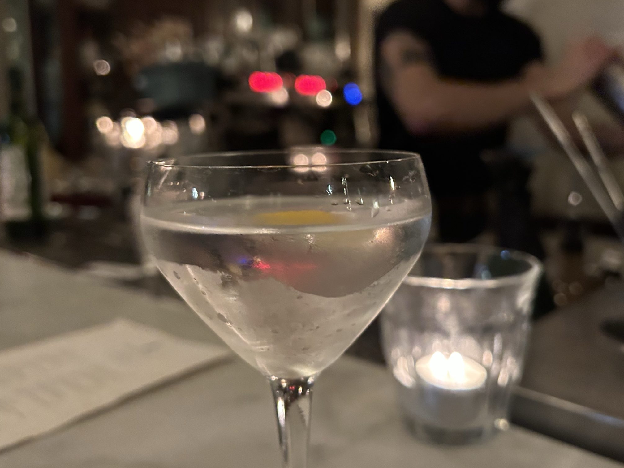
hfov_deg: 55.3
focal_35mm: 33
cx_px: 337
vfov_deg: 42.9
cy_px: 212
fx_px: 595
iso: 400
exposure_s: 1/33
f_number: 1.5
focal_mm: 5.7
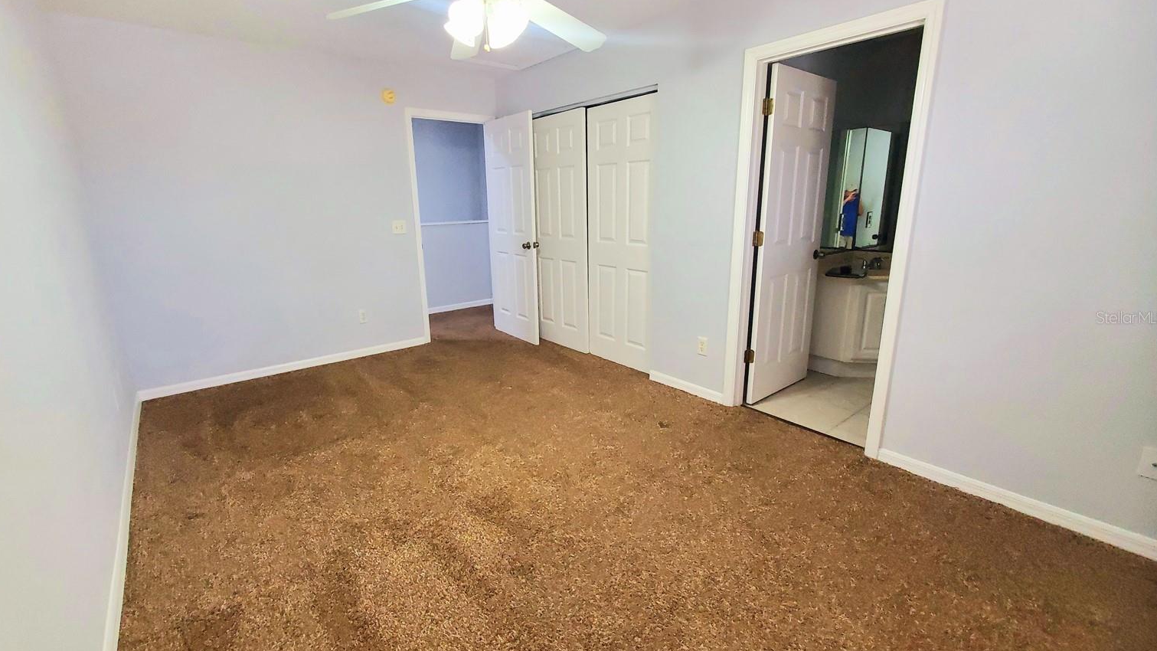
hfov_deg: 102.9
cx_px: 556
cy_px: 317
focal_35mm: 15
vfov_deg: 70.5
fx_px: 460
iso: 500
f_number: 2.2
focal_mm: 1.8
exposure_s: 1/59.2
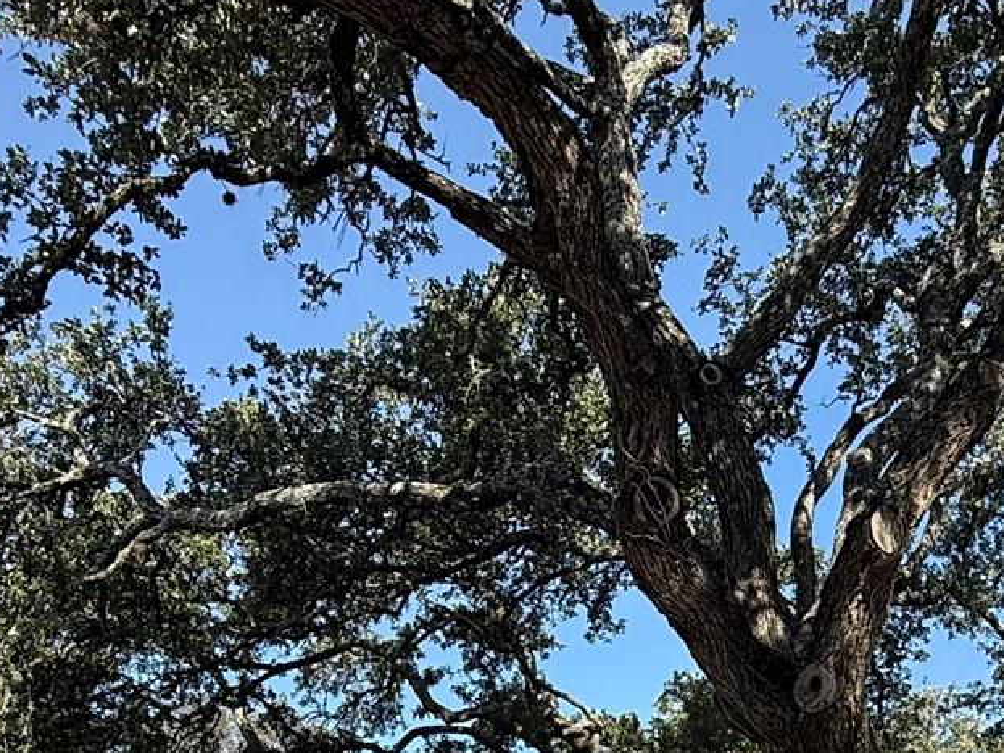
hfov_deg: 40.7
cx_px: 677
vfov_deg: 27.2
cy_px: 937
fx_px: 1334
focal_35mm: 46
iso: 50
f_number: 2.2
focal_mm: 2.22
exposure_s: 1/651
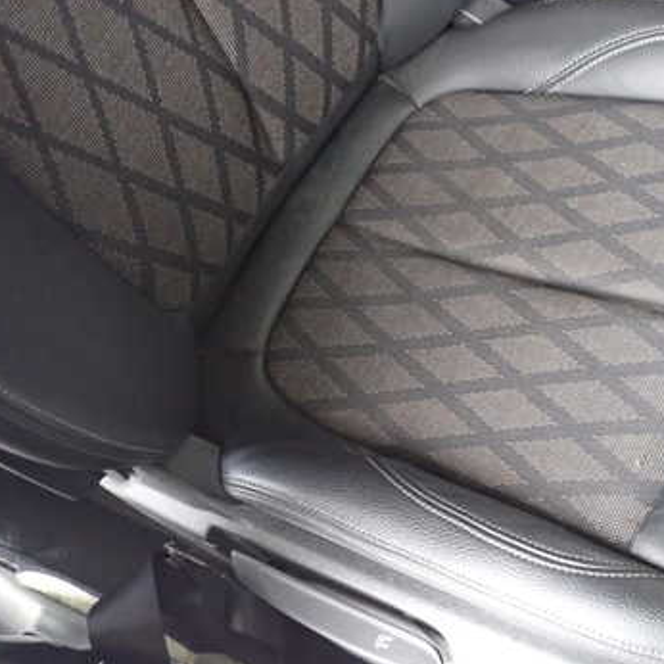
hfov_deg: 35.3
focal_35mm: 46
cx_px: 555
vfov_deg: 36.8
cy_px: 365
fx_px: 998
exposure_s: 1/100
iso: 800
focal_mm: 5.4
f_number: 2.3
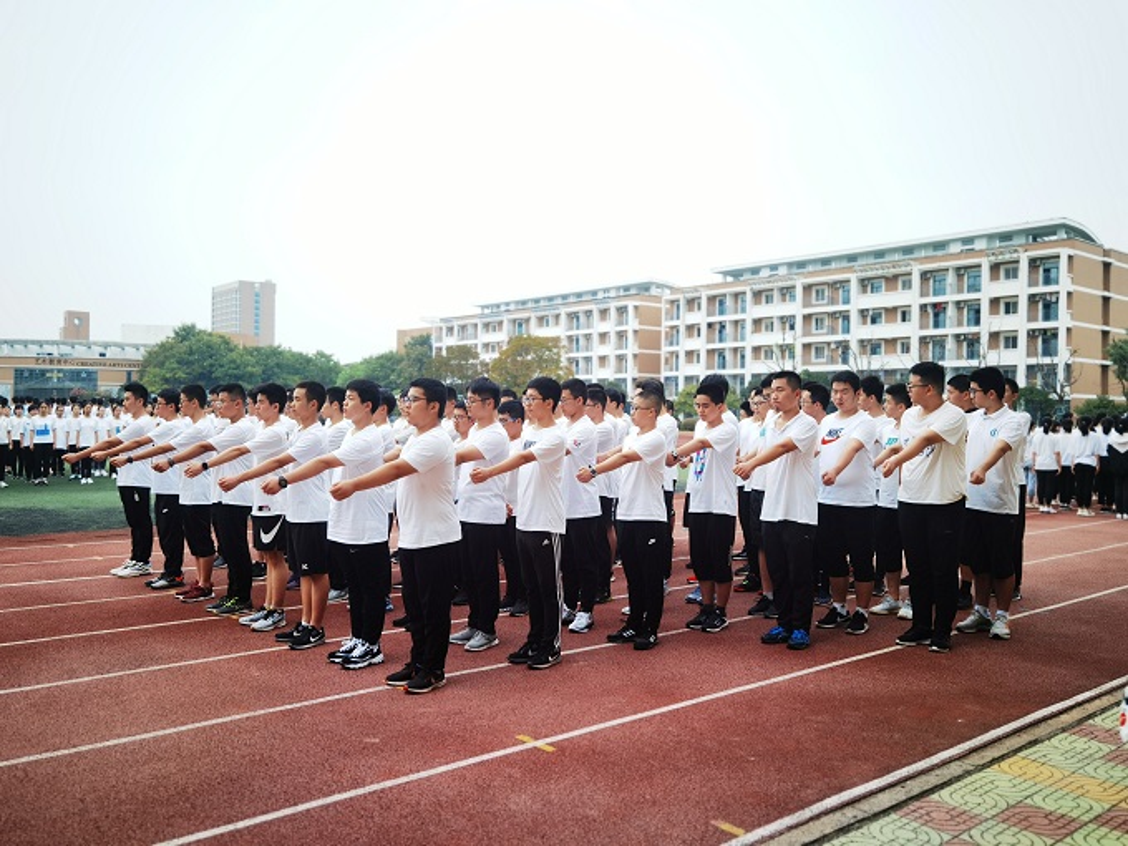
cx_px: 564
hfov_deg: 61.7
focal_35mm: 29
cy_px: 423
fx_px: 945
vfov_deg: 48.2
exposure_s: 1/73.5
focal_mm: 6.71
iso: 50
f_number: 4
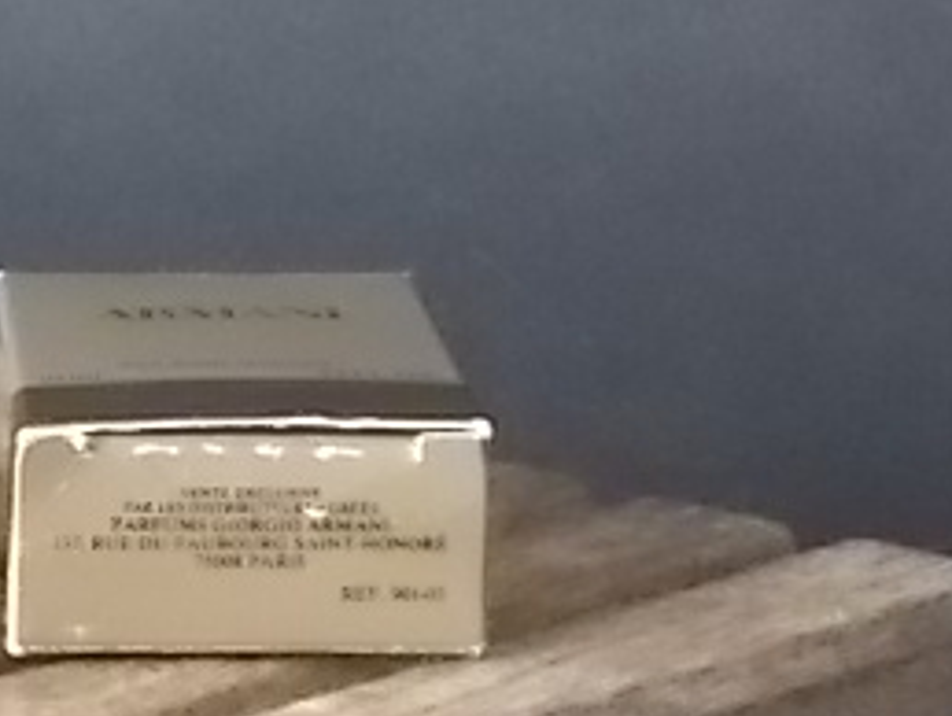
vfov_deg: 7.0
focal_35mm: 213
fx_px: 5863
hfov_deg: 9.2
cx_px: -118
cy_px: 173
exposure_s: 1/25
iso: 800
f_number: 6.3
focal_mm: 15.4
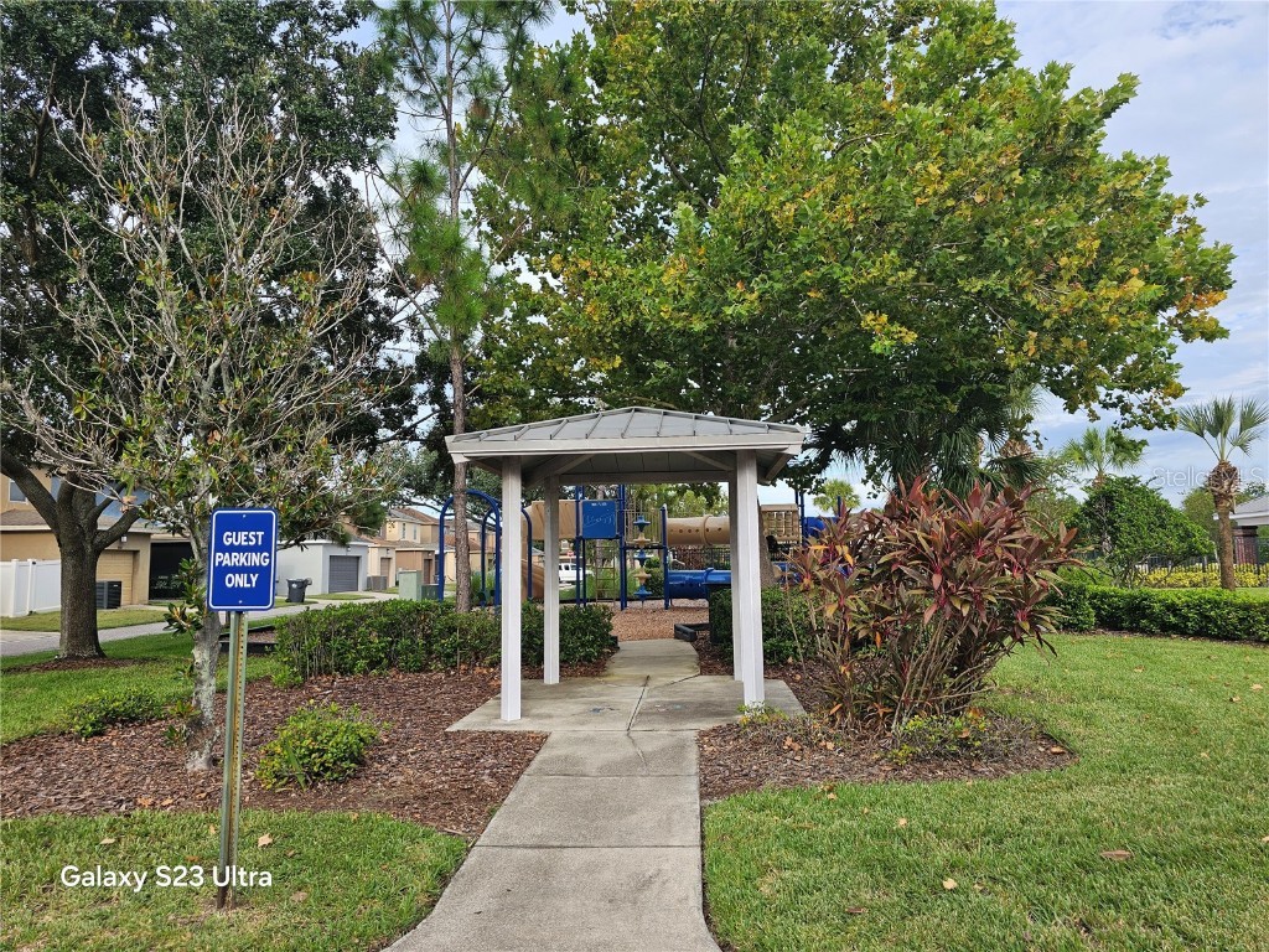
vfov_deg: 58.9
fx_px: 843
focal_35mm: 23
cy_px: 476
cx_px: 634
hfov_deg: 73.9
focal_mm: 6.3
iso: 10
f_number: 1.7
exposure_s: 1/267
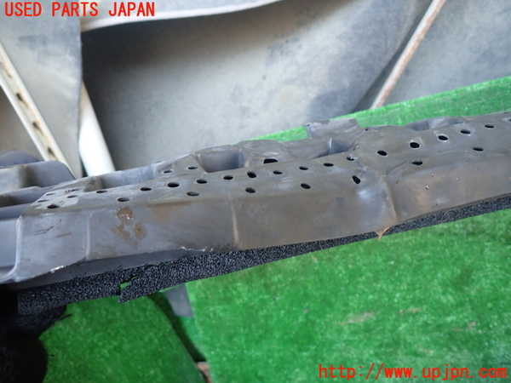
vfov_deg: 54.9
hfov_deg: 69.4
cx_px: 256
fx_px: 369
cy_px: 192
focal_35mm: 25
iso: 200
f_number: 2
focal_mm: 4.5
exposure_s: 1/30
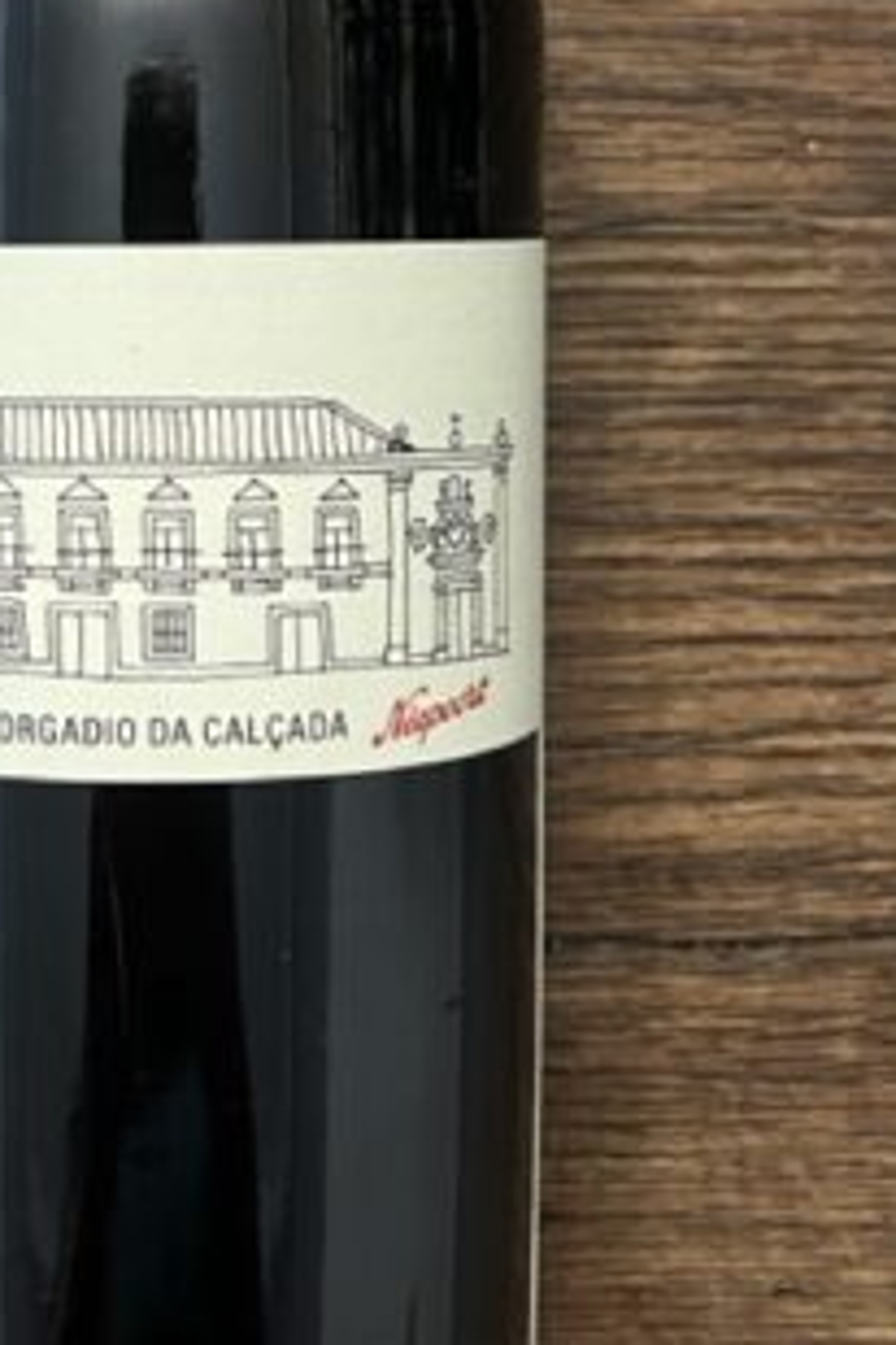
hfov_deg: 19.2
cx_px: 170
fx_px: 2613
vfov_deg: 28.1
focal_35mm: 70
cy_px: 235
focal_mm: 5.1
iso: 640
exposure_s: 1/40
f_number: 1.6
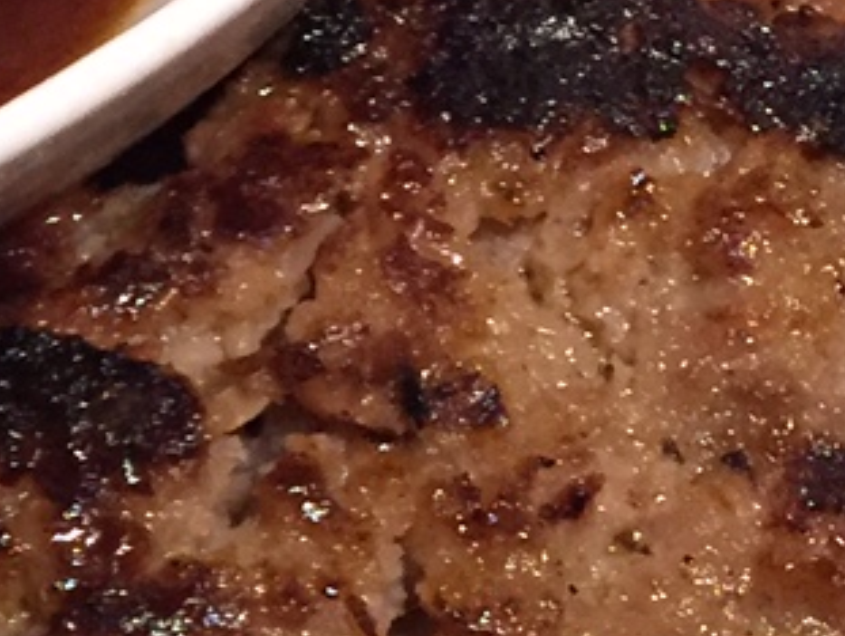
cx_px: -783
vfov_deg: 9.7
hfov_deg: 11.8
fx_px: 3715
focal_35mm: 152
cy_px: 671
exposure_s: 1/33
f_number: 2.2
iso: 250
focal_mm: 4.15
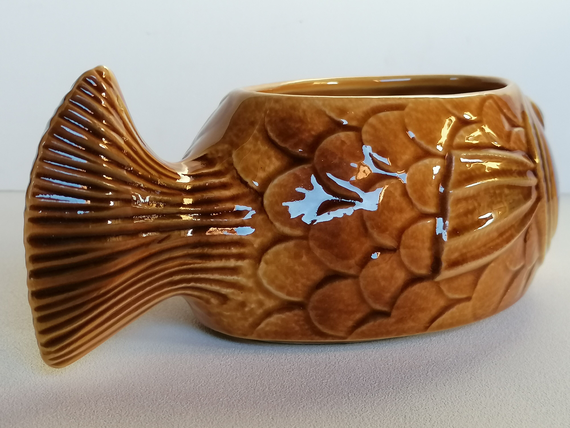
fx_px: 889
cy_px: 214
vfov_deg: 27.0
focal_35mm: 54
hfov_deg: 35.5
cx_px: 285
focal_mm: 4.75
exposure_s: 1/60
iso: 160
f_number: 1.8
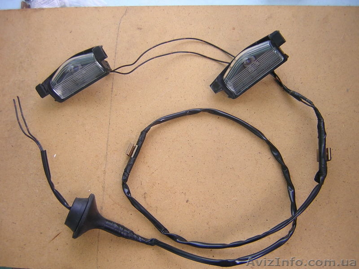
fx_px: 373
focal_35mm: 36
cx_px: 180
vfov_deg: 39.7
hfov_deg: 51.4
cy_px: 134
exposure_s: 1/58.3
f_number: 2.6
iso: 100
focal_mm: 4.7
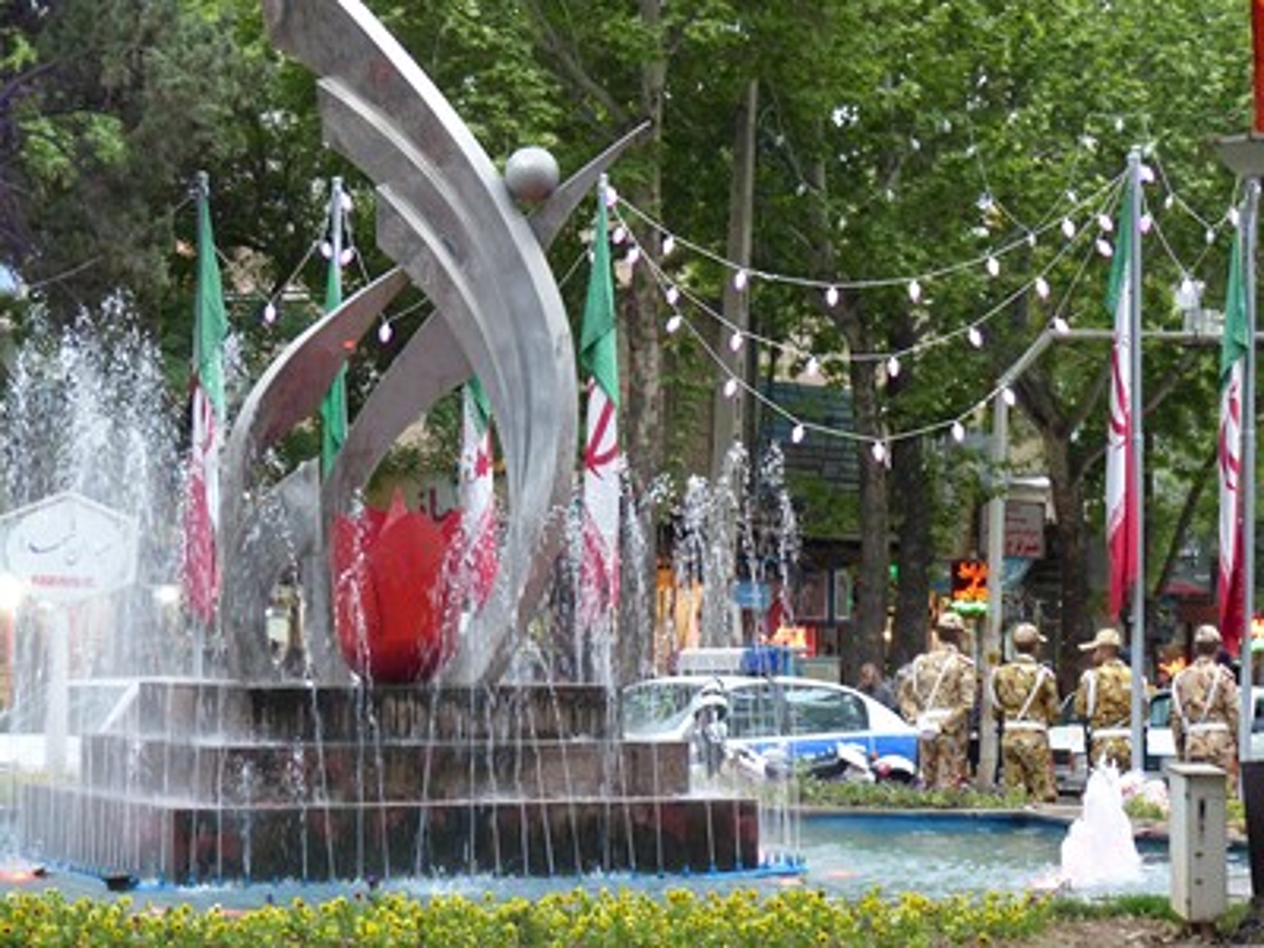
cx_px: 632
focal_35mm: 112
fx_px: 4090
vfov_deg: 13.2
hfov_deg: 17.6
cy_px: 474
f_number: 2.8
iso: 250
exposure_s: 1/60
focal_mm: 20.1
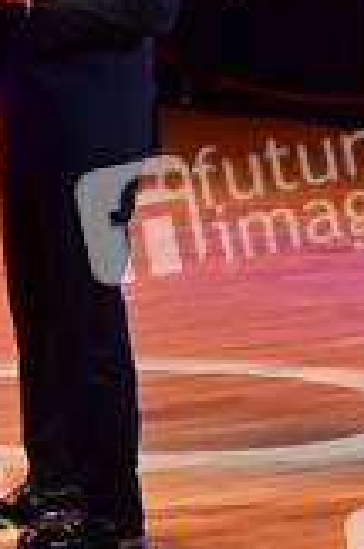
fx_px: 1721
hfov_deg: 11.8
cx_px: -57
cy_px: 37
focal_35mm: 113
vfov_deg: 17.8
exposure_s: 1/160
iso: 4000
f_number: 4
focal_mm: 46
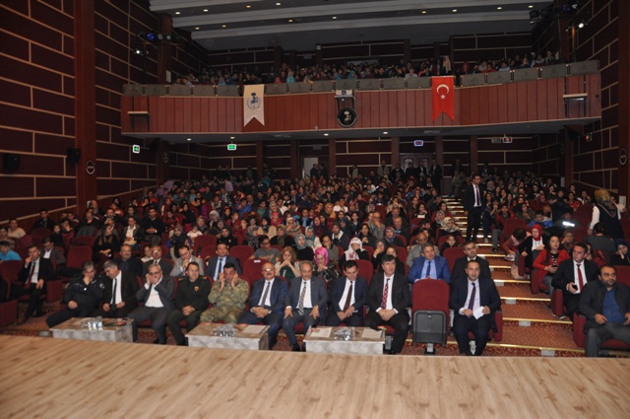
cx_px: 315
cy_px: 210
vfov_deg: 47.8
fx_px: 472
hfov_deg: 67.4
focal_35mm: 27
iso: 320
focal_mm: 18
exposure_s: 1/60
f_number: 3.5
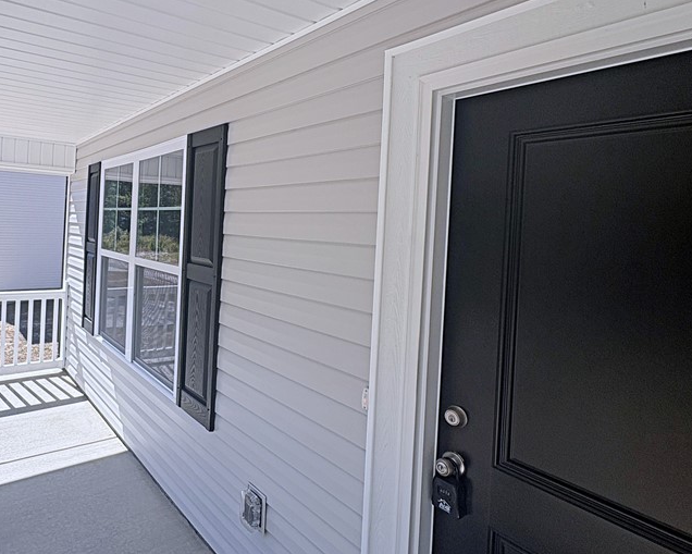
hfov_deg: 70.7
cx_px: 186
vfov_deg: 62.6
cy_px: 224
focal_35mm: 22
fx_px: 451
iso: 40
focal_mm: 2.22
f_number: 2.2
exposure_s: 1/1094
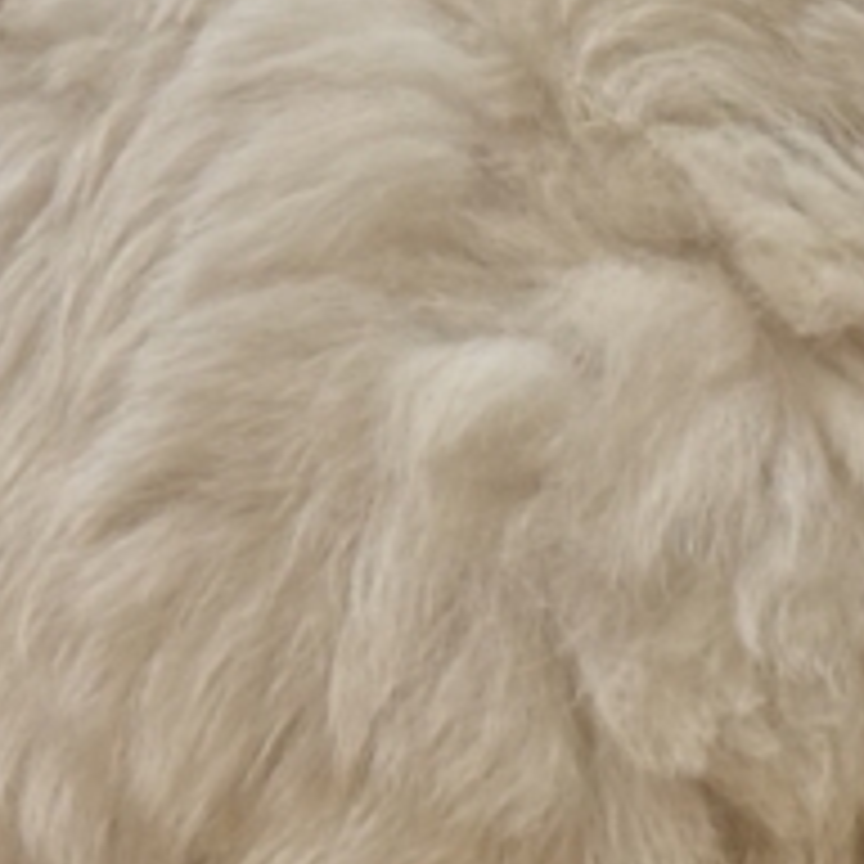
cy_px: -198
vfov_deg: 11.2
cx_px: 886
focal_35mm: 153
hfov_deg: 11.3
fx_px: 4320
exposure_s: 1/50
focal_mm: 5.96
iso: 50
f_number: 1.6
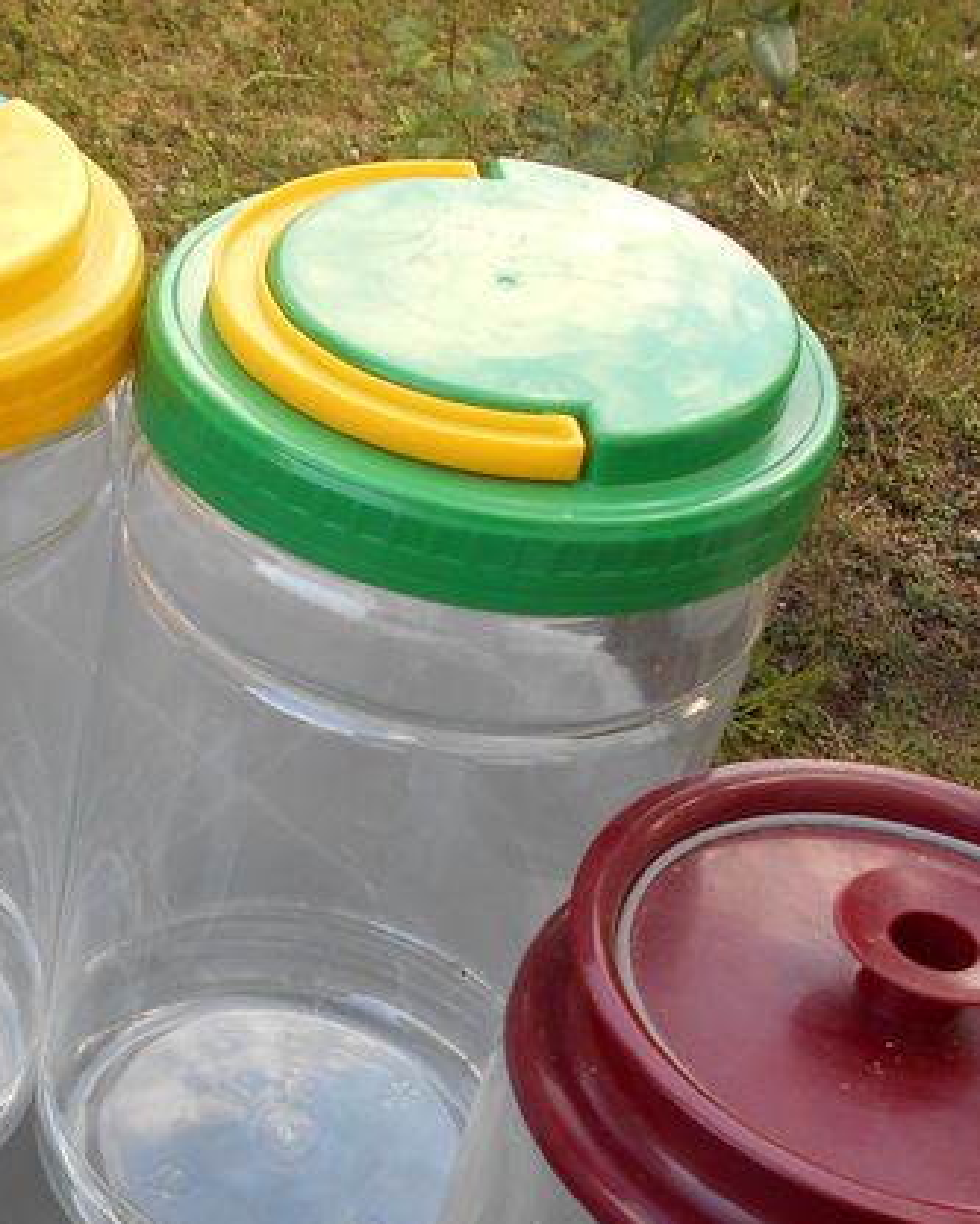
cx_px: -24
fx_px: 2211
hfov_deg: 23.8
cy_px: 1030
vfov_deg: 30.0
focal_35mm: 61
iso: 80
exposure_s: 1/80
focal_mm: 4.6
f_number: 3.2
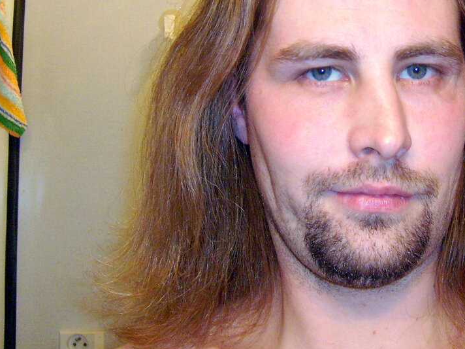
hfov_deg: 32.2
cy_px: 85
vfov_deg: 24.5
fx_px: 793
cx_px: 343
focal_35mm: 59
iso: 100
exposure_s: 1/45
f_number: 2.8
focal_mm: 5.8
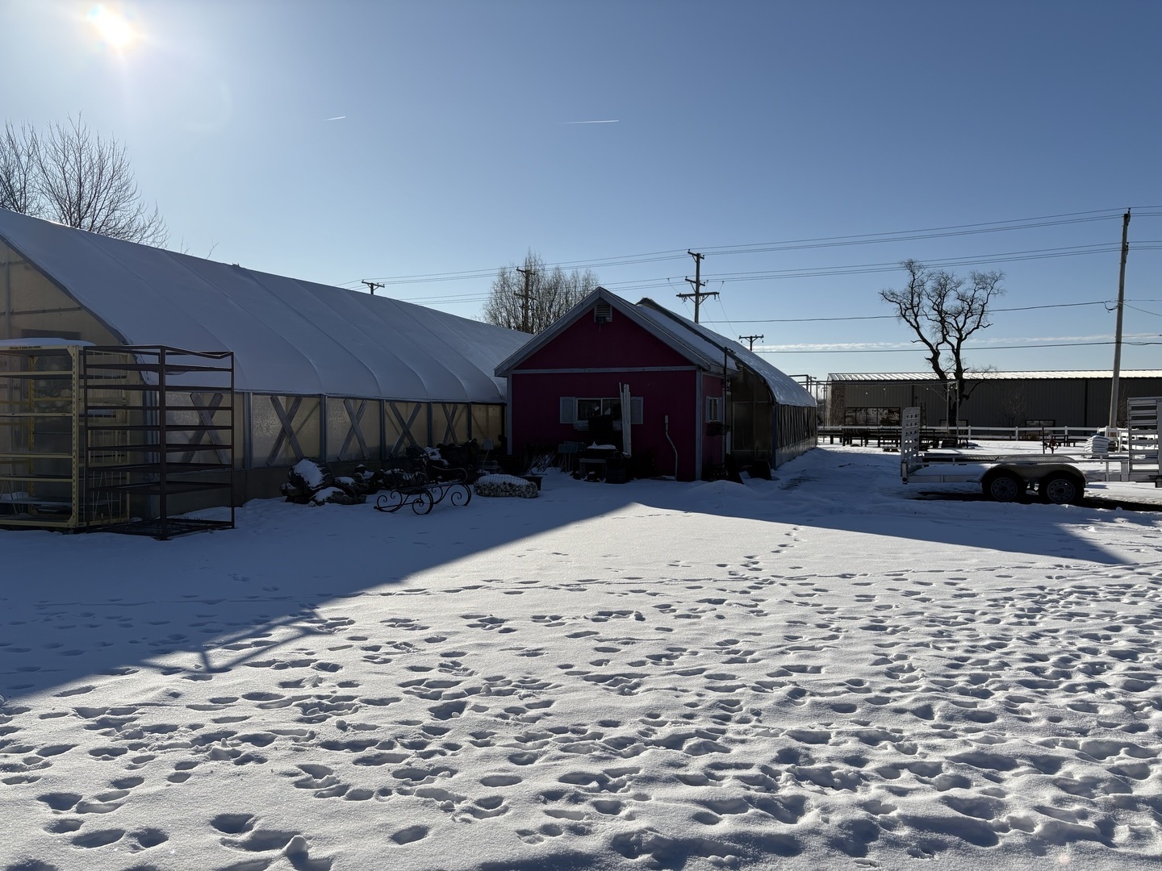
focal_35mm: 26
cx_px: 581
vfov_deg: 53.1
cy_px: 436
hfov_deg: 67.3
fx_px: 873
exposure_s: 1/8850
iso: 50
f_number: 1.6
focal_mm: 5.96
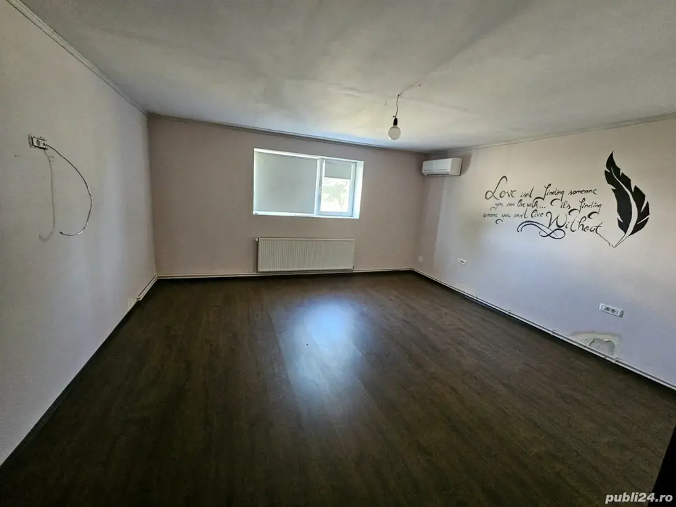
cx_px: 338
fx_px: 254
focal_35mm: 13
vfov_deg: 89.9
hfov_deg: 106.2
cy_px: 254
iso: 640
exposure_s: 1/25.1
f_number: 2.2
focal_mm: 2.2
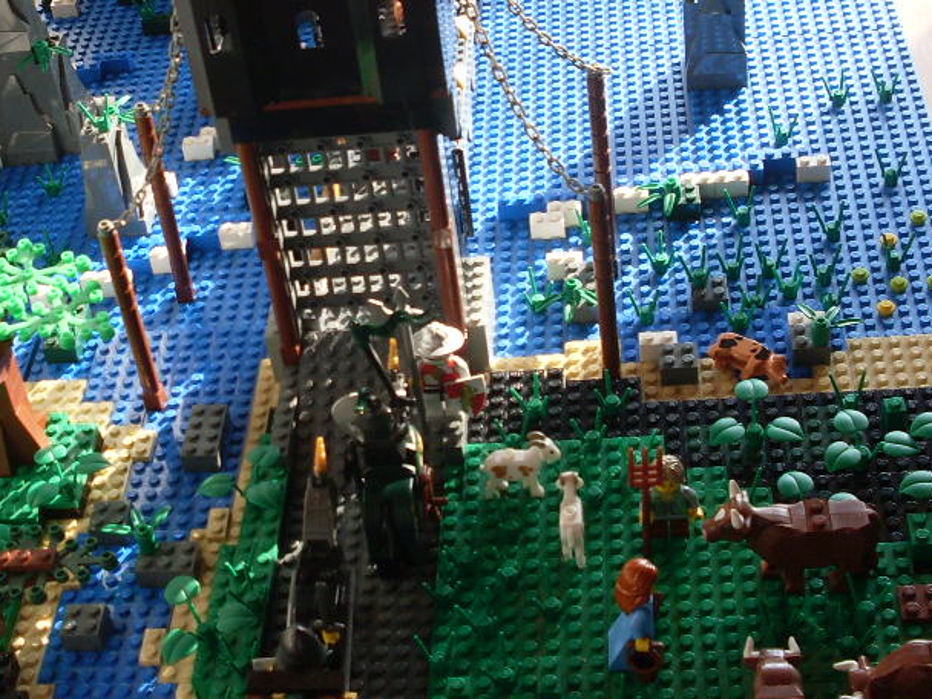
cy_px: 294
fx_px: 1723
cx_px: 327
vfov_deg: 22.9
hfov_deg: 30.1
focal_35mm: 64
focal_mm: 6.3
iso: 80
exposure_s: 1/90
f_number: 2.8
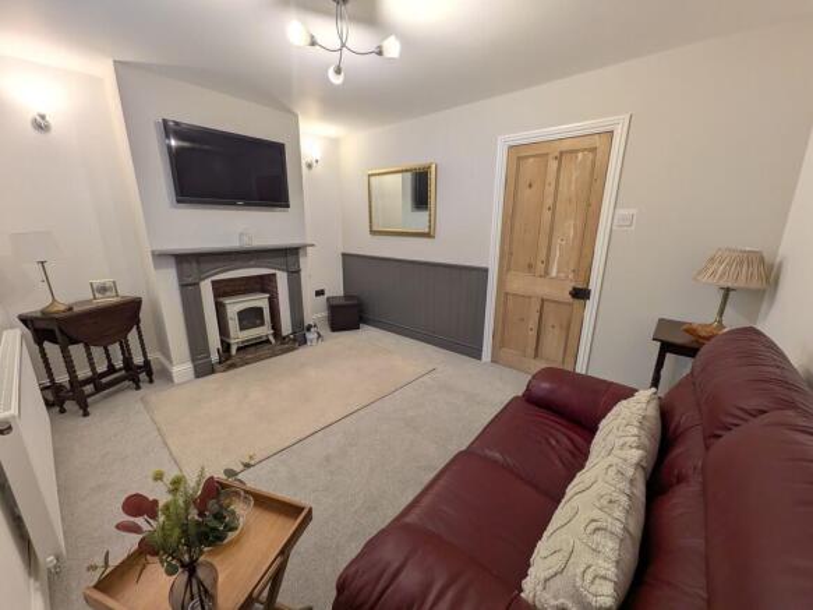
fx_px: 329
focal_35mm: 14
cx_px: 406
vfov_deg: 85.7
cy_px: 305
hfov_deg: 102.1
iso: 39
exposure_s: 1/25.3
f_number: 2.2
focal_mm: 1.85
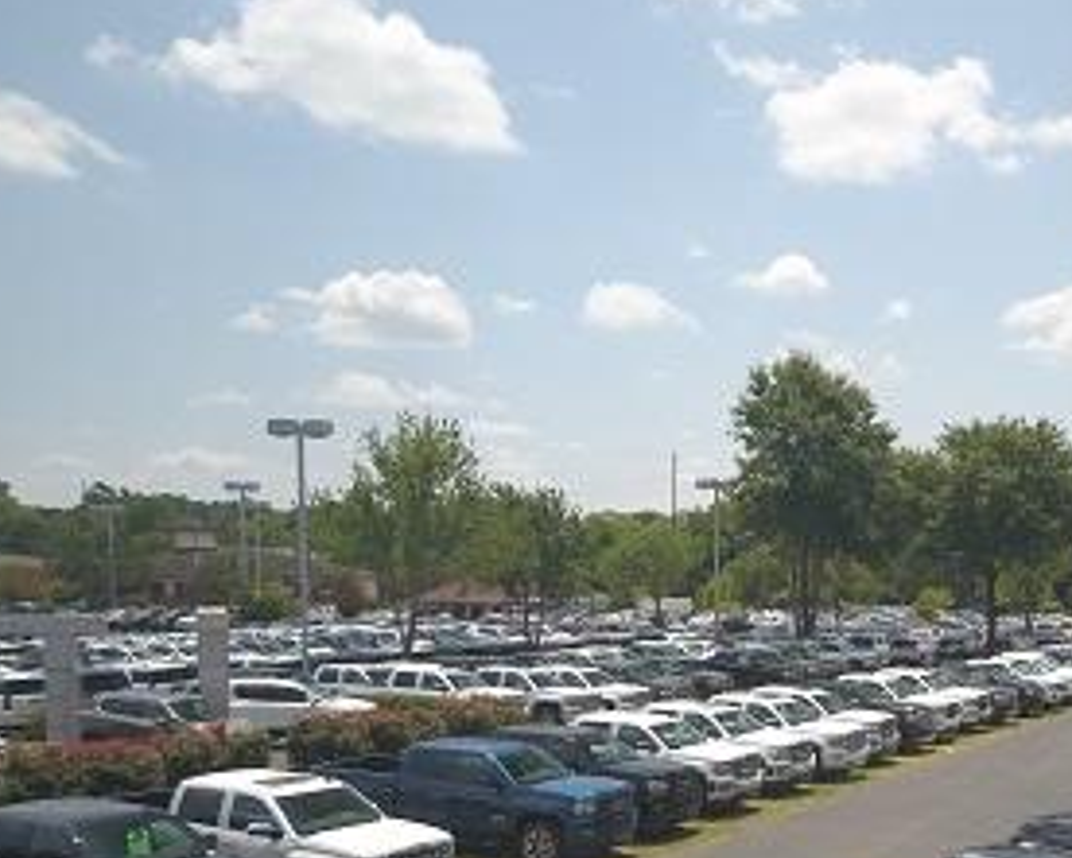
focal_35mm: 46
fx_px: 1460
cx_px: 847
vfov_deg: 31.8
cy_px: 705
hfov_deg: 38.9
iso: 160
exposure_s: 1/100
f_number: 2.2
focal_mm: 4.7
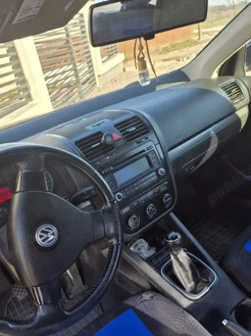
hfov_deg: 49.4
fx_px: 271
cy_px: 191
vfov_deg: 63.2
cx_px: 102
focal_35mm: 28
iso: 25
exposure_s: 1/244
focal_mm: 5.4
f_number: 1.8
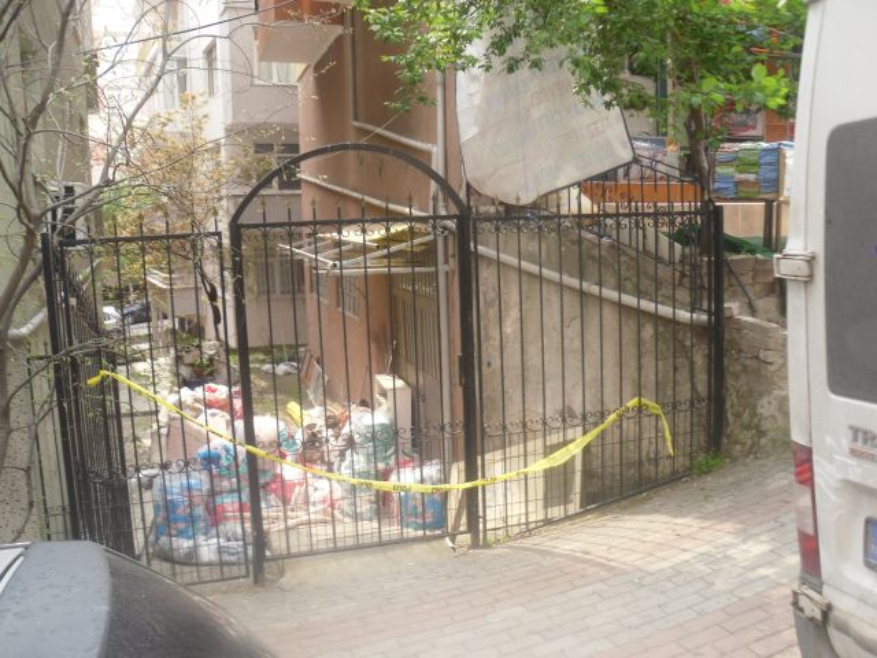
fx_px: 861
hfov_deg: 54.0
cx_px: 438
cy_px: 329
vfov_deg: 41.8
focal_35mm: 34
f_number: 2.8
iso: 80
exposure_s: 1/122
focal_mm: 6
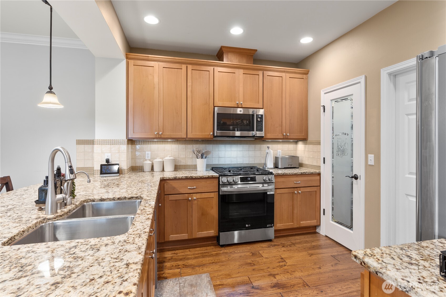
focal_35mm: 17
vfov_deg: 70.4
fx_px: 211
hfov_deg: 93.3
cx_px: 223
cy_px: 148
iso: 320
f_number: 9
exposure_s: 1
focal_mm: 17
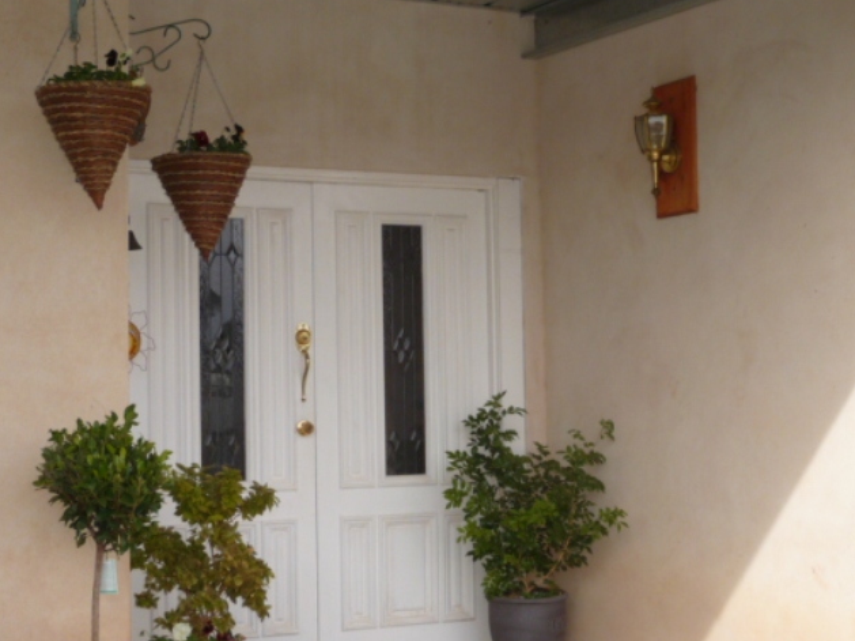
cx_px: 383
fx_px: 1382
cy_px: 344
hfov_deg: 34.3
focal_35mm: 56
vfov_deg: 26.1
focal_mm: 4.7
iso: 100
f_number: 3.3
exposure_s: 1/400
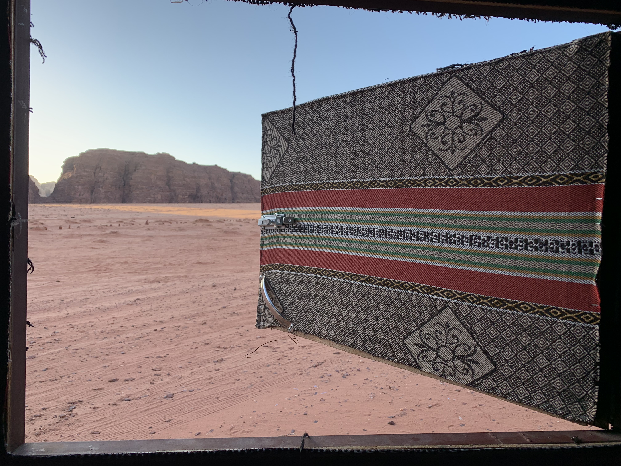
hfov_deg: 67.3
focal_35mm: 26
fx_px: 466
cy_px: 233
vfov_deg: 53.1
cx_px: 310
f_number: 1.8
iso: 25
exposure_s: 1/448
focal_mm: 4.25
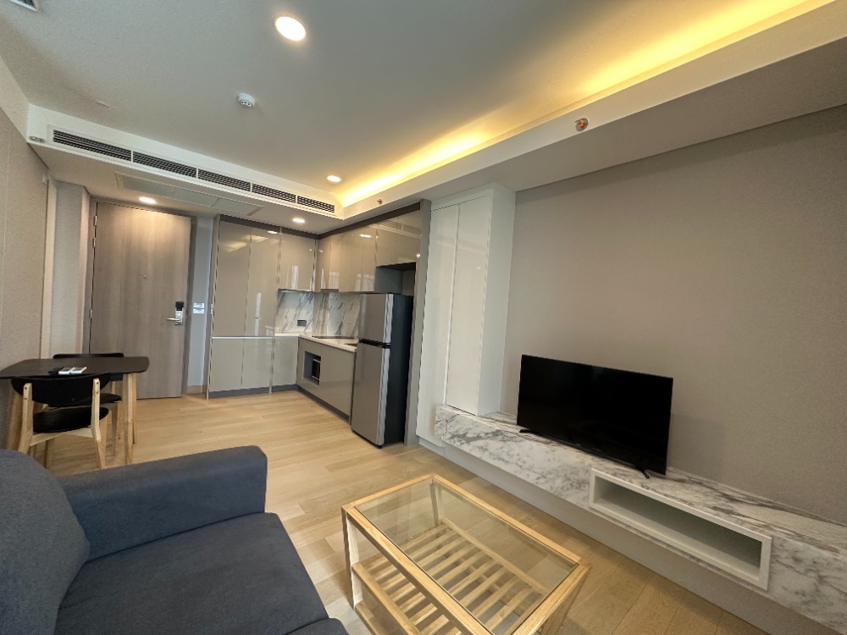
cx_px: 424
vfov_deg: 85.7
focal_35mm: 14
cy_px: 318
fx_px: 343
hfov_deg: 102.1
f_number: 2.2
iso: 200
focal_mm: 2.22
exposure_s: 1/50
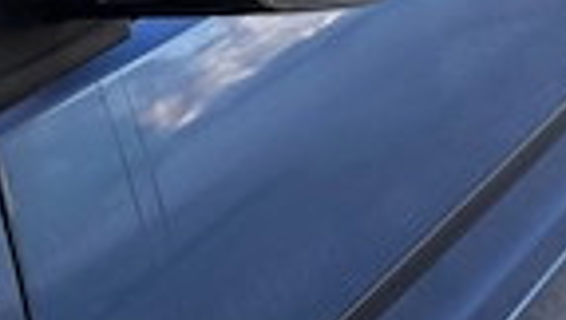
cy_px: 47
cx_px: 427
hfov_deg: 26.4
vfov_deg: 15.2
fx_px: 1188
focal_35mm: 79
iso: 40
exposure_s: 1/212
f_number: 1.6
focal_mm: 5.96
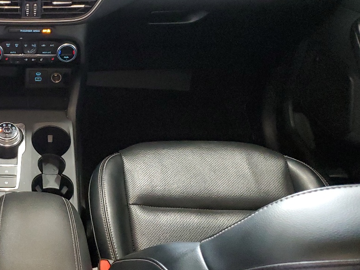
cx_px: -5
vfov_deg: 27.0
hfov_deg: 32.5
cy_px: 118
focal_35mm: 54
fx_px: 562
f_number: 1.5
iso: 378
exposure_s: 1/60.2
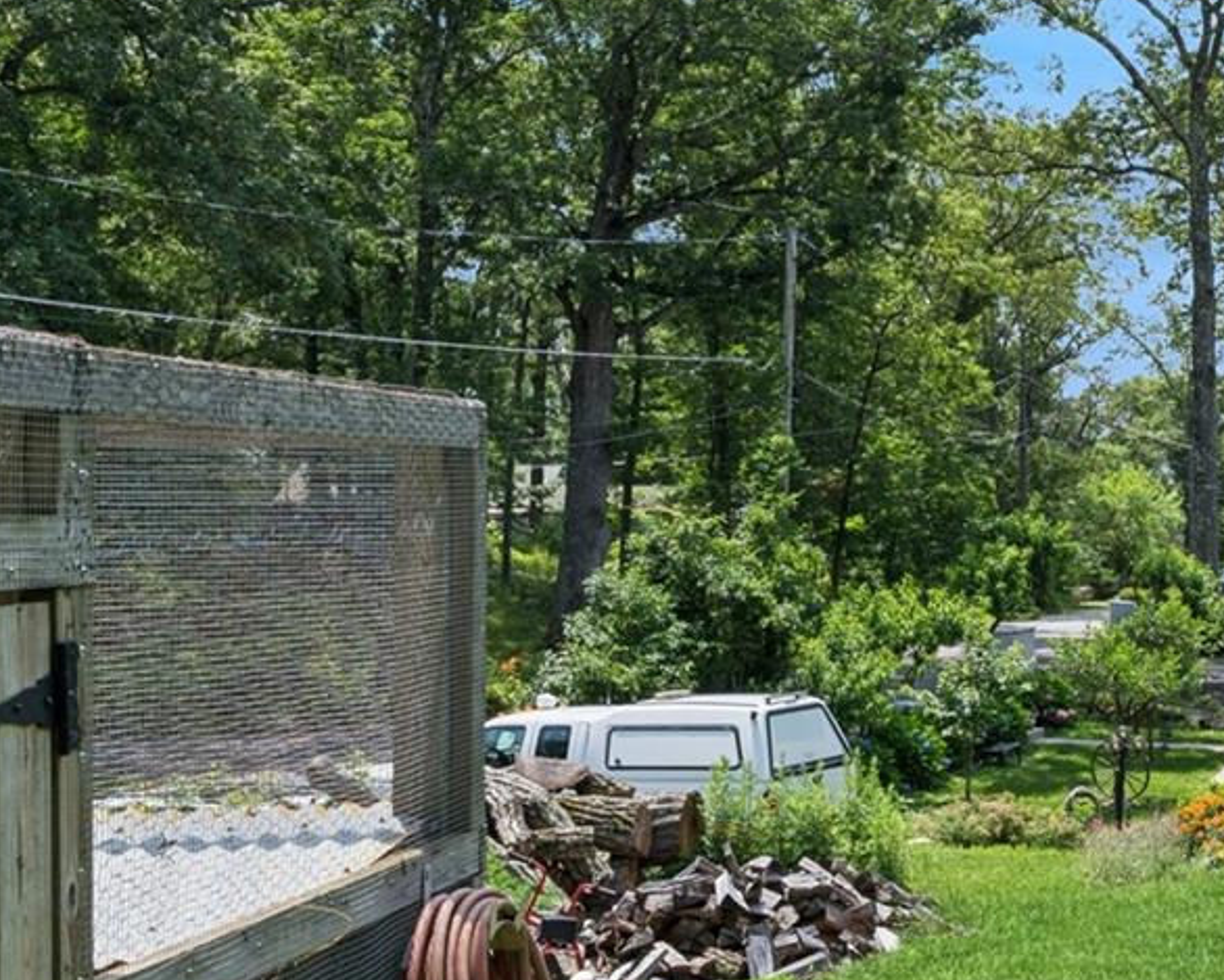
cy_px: 589
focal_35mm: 61
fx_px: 2197
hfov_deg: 26.5
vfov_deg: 25.1
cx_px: 1581
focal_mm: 18.5
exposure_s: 1/250
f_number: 11
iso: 200
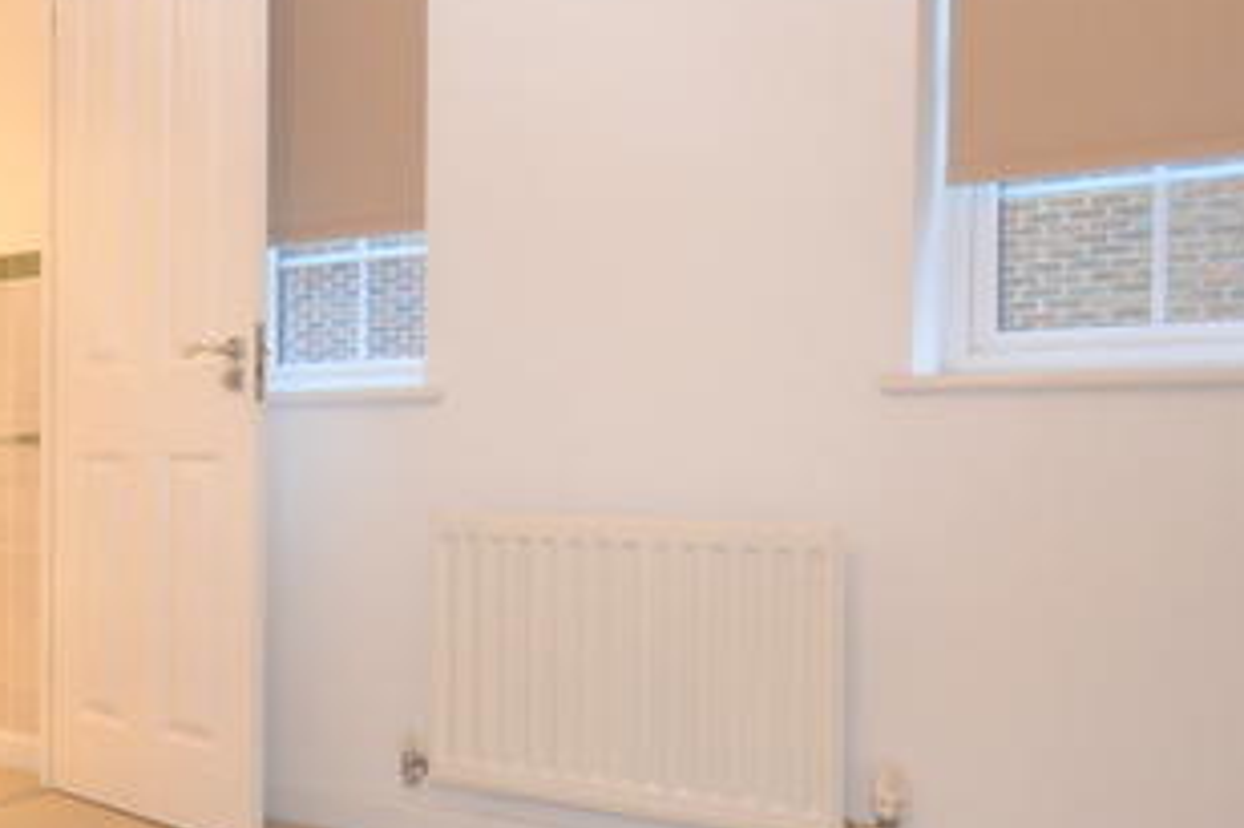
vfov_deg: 34.2
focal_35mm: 39
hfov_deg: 45.8
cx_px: 170
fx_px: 1347
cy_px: 436
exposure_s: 1/60
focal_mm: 10
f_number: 3.5
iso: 720
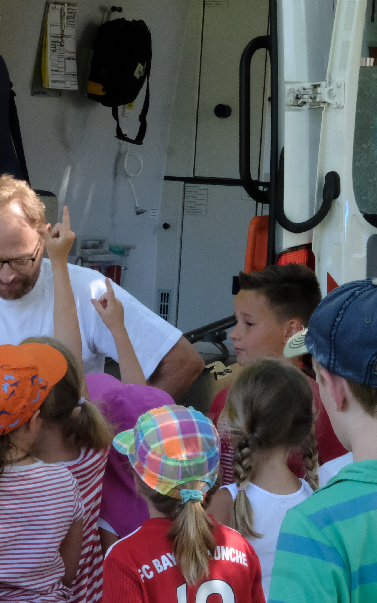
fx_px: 2729
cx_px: -84
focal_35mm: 166
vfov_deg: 12.6
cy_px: 327
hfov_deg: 7.8
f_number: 22
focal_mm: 50
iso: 3200
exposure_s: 1/58
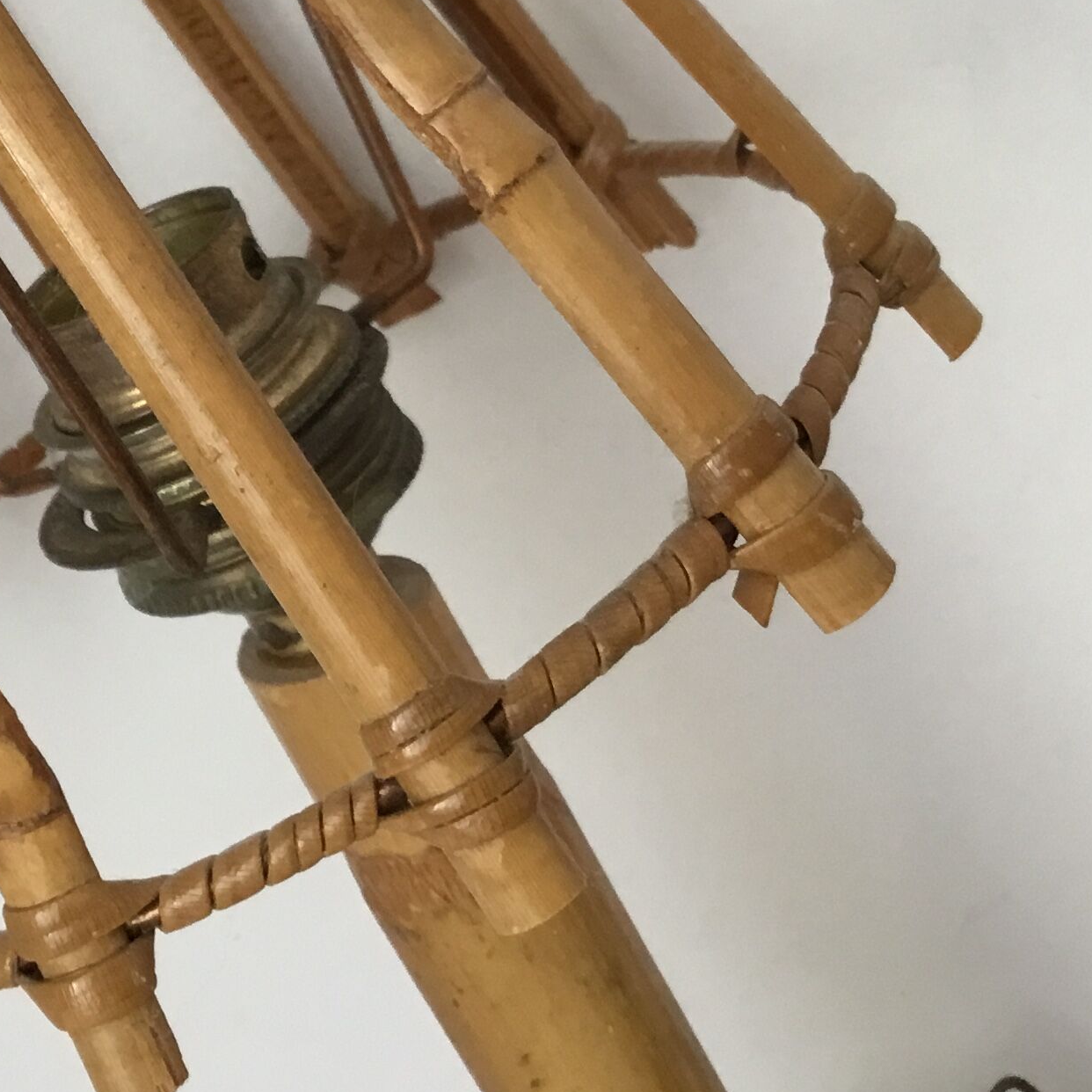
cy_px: 154
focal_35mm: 72
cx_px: 73
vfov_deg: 23.5
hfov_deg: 23.3
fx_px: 2570
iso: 50
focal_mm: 3.3
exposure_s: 1/33
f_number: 2.4
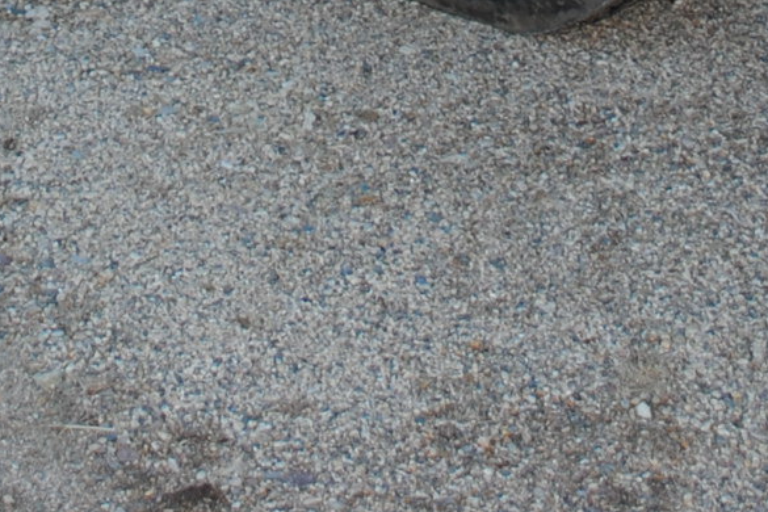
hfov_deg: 15.3
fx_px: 2858
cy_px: -731
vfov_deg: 9.2
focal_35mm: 134
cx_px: 215
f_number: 3.5
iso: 110
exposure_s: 1/125
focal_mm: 18
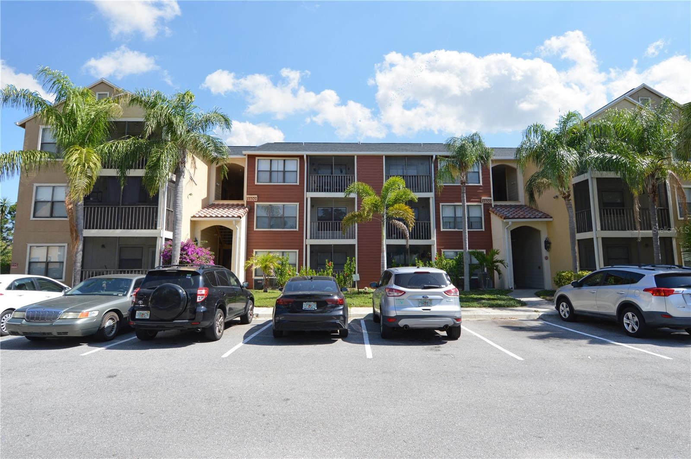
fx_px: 345
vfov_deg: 67.3
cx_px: 346
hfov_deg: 90.1
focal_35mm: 18
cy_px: 230
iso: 100
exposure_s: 1/200
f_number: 7.1
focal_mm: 12
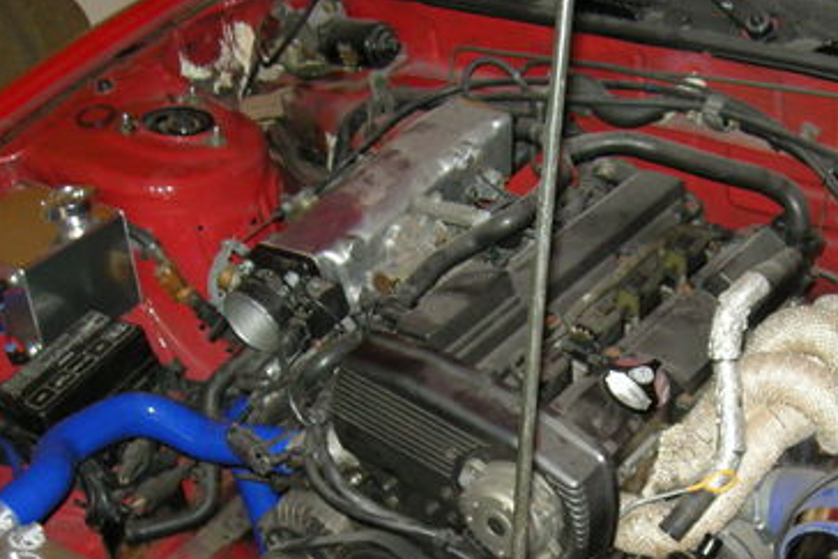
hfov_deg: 31.3
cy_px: 518
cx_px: 527
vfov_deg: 20.8
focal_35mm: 64
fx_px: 1490
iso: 164
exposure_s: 1/60
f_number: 2.8
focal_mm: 5.7
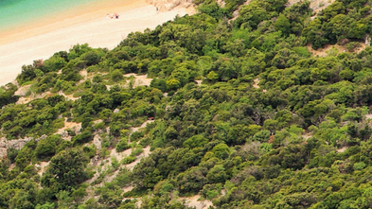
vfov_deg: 2.2
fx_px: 5523
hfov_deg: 3.8
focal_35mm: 560
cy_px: -146
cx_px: -151
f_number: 11
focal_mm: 100
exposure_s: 1/30
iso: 100
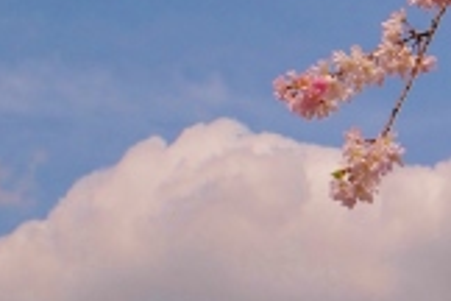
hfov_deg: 11.8
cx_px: 696
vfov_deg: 8.2
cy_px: 280
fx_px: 2079
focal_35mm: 166
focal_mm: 28
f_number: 13
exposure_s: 1/640
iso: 200
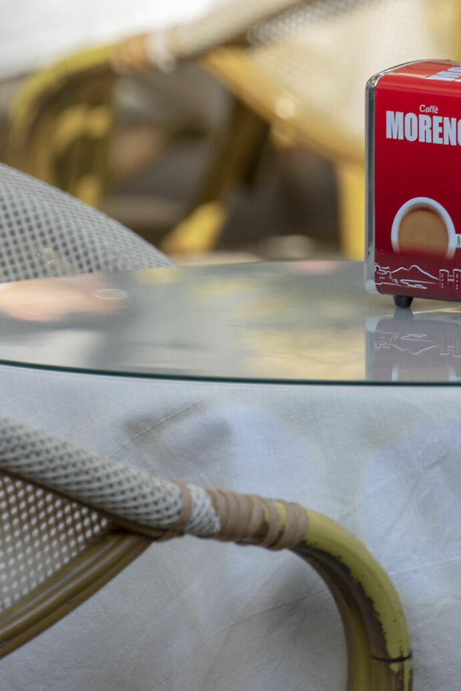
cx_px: 470
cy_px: 192
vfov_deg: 3.0
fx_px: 13306
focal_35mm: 693
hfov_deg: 2.0
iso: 100
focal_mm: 300
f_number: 5.6
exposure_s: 1/160
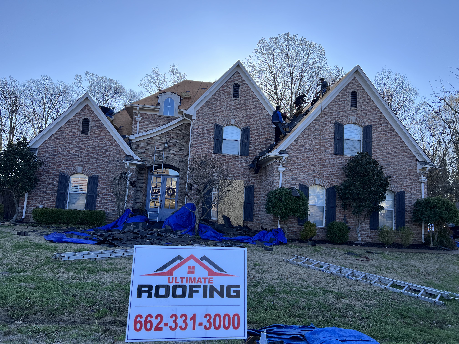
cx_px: 230
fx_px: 345
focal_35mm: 26
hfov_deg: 67.3
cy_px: 172
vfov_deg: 53.1
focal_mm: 5.7
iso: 50
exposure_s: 1/2083
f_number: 1.5
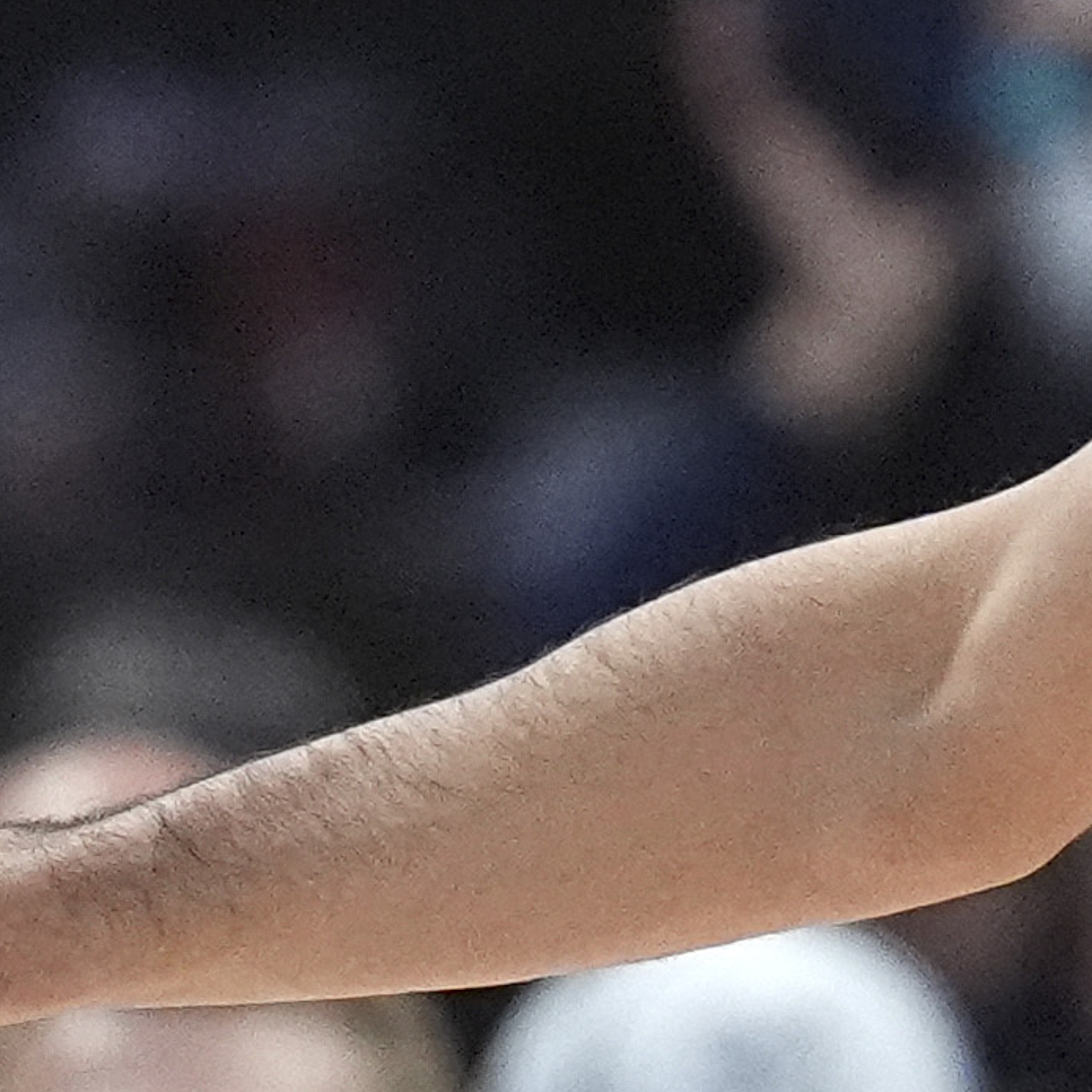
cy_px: -532
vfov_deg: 0.6
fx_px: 103324
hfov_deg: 0.6
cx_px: -537
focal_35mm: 2895
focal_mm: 400
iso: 5000
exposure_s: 1/2000
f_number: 4
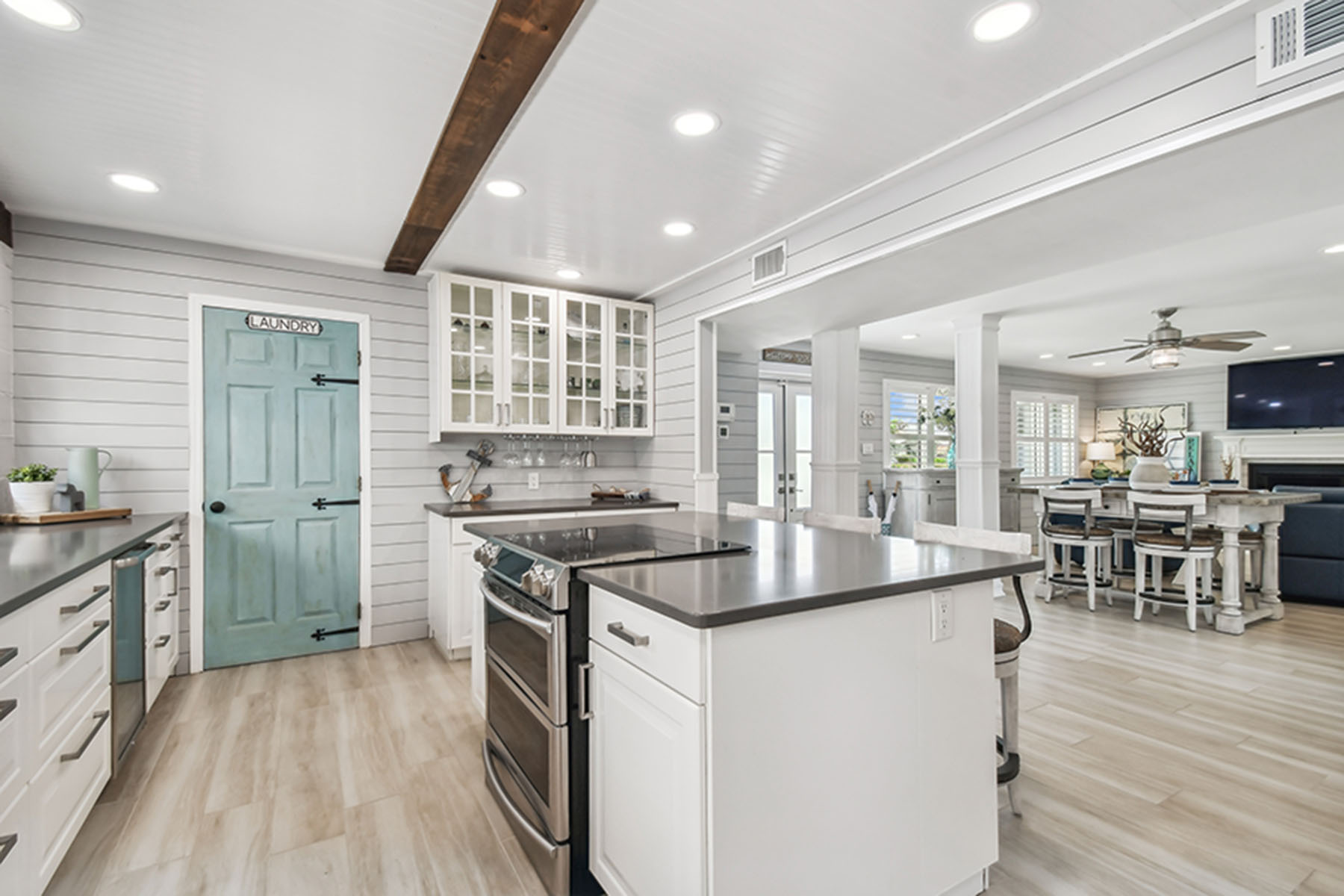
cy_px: 448
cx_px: 672
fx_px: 560
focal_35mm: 15
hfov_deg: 100.4
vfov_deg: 77.3
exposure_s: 1/160
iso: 100
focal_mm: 10
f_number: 7.1
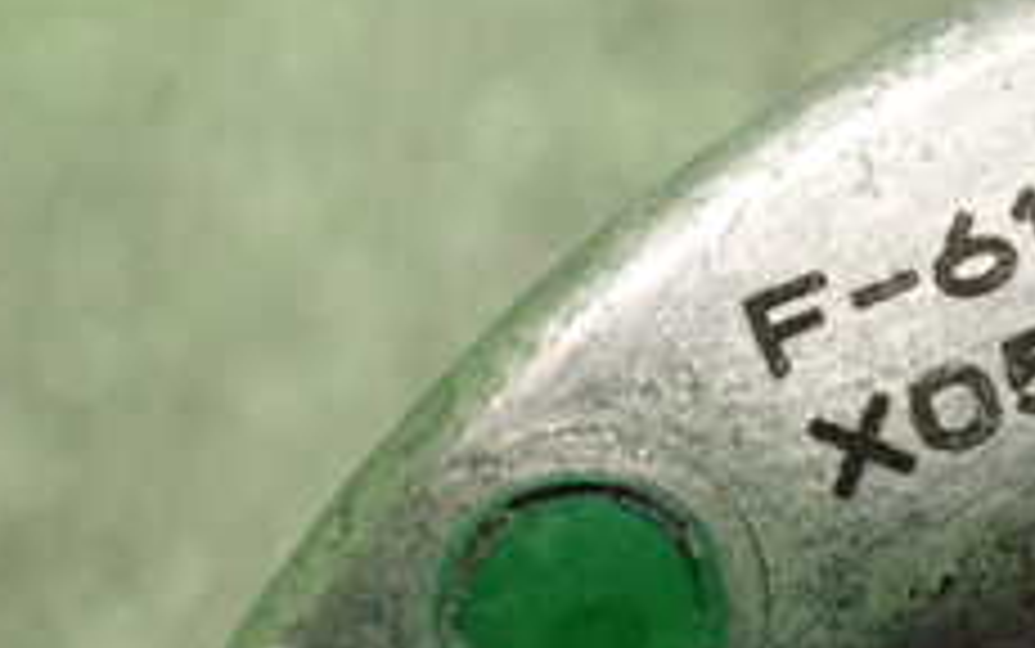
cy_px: 382
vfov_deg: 15.7
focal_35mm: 83
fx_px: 2342
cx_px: 1143
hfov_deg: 23.4
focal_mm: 5.4
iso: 800
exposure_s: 1/60
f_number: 2.3
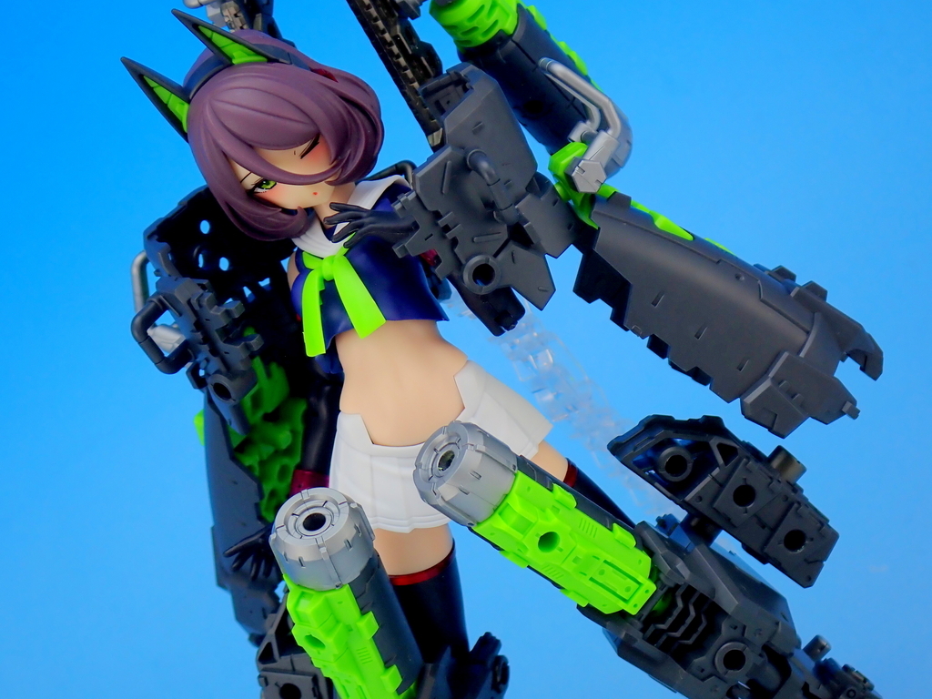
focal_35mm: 100
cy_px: 350
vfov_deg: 14.8
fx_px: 2692
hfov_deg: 19.6
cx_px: 466
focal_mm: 18
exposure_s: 1/15
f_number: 4.9
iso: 100
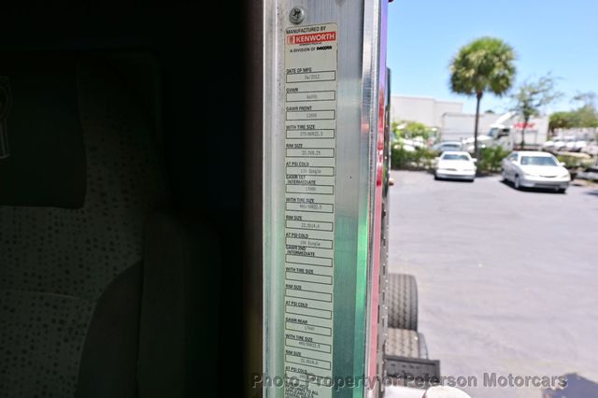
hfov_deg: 73.8
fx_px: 398
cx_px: 299
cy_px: 199
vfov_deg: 53.1
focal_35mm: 24
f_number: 7.1
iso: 100
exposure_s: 1/200
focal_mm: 16
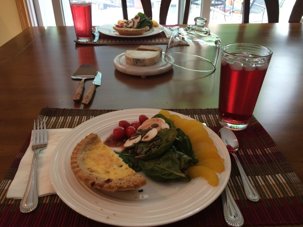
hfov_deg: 60.0
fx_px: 263
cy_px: 113
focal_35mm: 30
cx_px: 147
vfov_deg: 46.8
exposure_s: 1/30
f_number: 2.2
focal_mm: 4.15
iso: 125
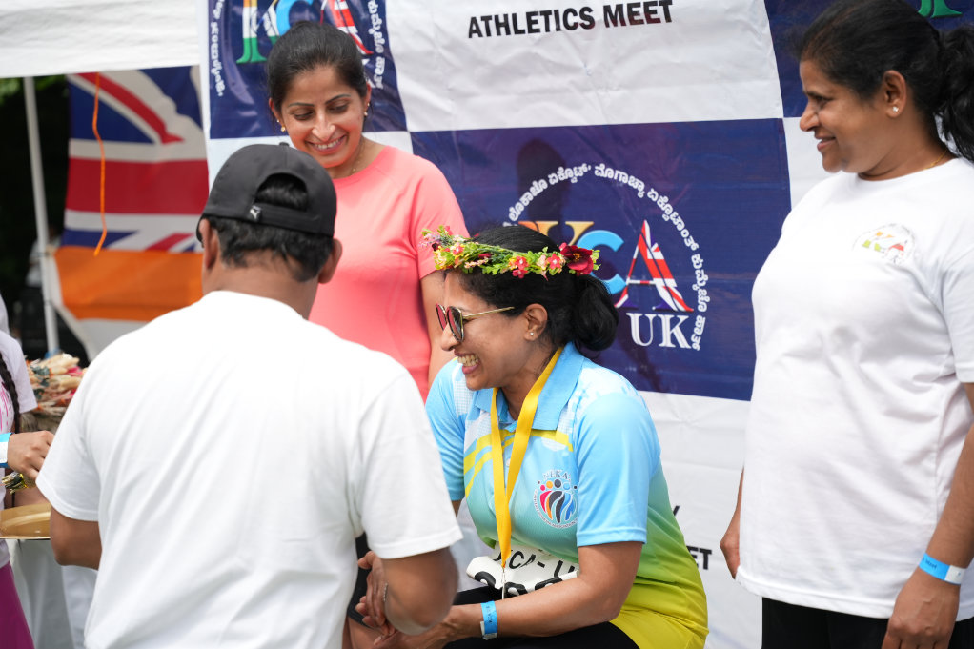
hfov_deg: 33.7
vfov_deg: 22.8
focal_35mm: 60
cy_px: 324
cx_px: 487
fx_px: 1609
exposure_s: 1/2000
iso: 250
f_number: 2.8
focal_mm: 59.5
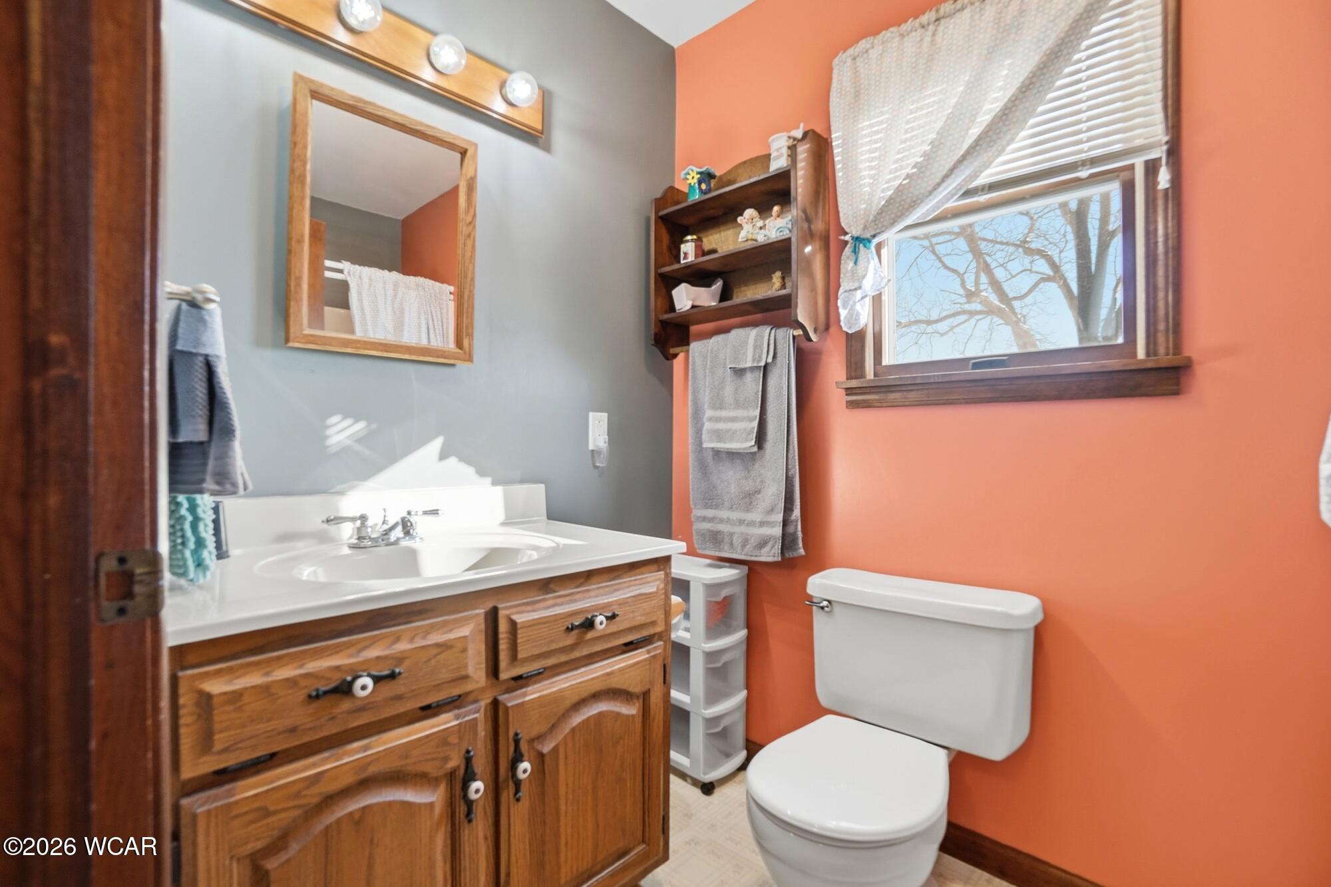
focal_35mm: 15
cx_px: 666
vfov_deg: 77.3
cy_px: 444
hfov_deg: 100.4
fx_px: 554
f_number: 5.6
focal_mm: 10
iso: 125
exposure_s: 1/350
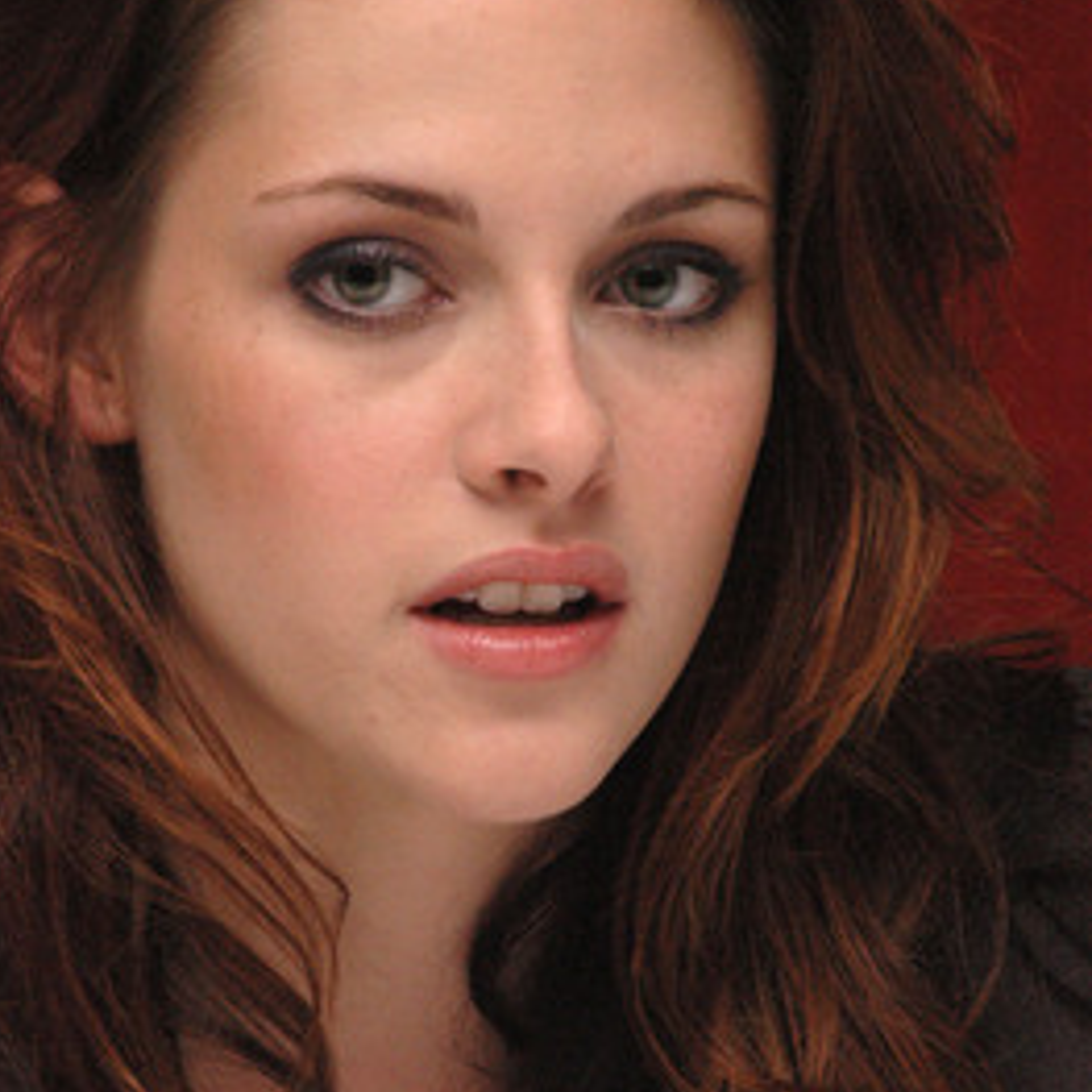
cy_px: 635
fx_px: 11742
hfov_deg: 5.3
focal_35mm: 329
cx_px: 544
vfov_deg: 5.3
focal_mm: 170
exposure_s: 1/800
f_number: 13
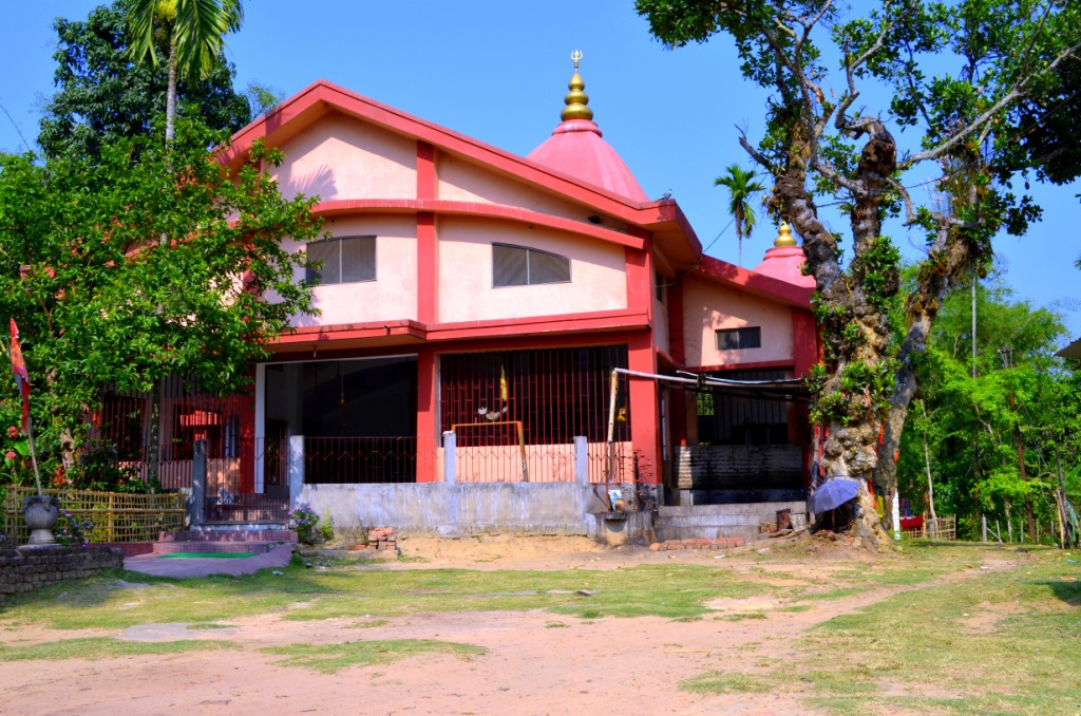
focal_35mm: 39
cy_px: 358
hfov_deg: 49.6
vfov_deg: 34.1
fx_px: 1169
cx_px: 540
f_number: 9
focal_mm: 26
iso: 100
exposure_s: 1/320
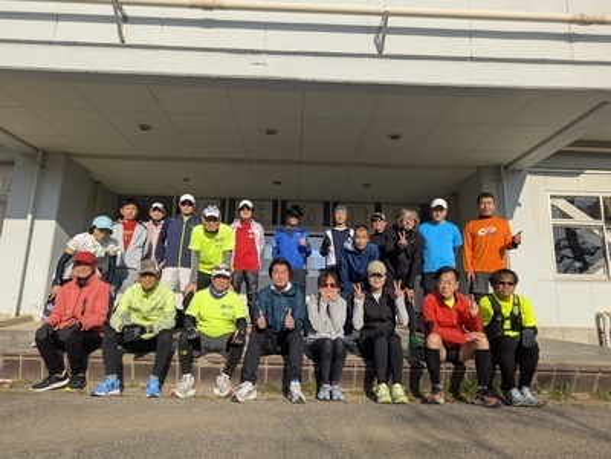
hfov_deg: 79.0
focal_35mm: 21
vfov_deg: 63.4
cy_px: 230
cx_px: 306
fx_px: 371
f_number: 2.2
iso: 44
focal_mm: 2.74
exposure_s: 1/2347
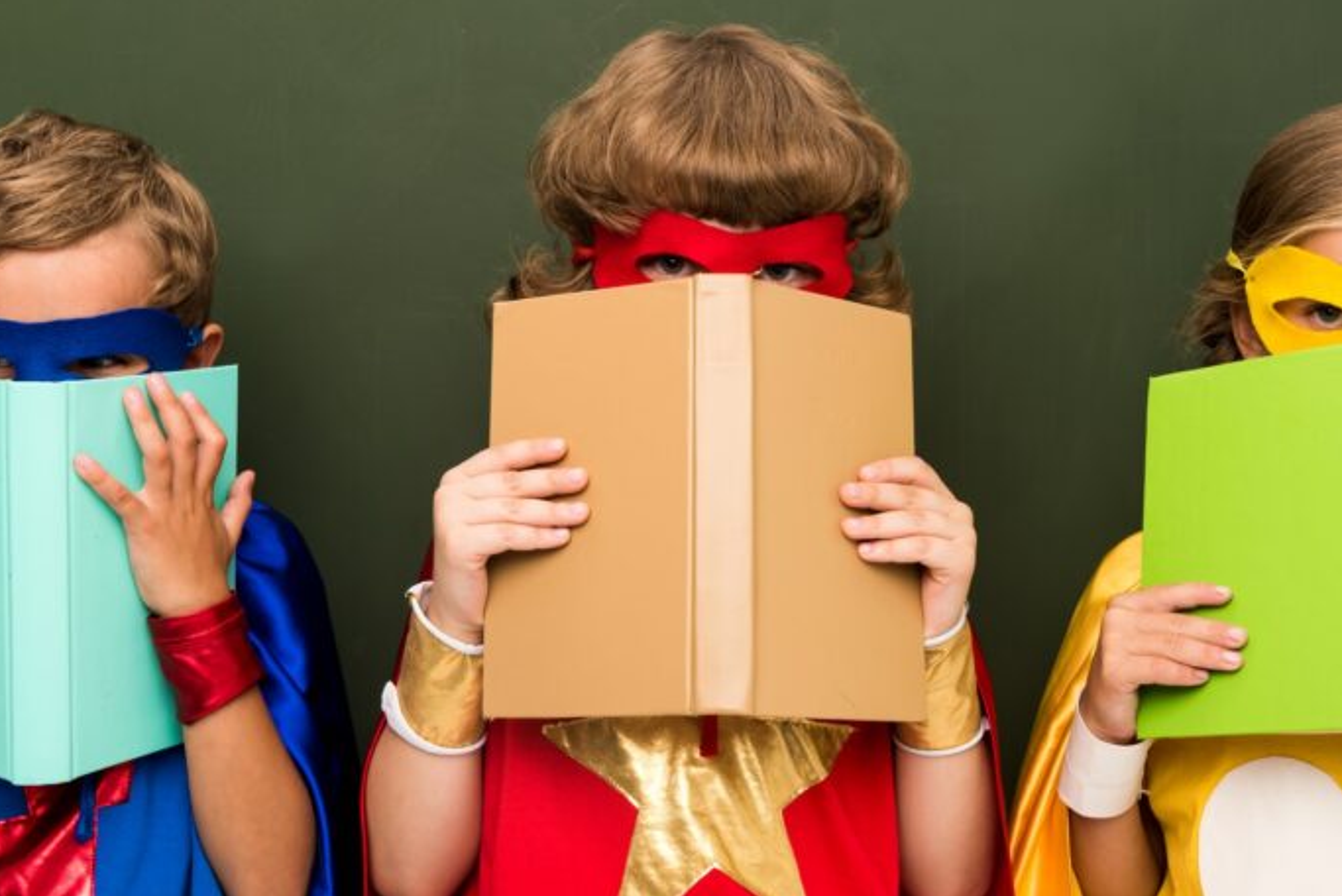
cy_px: 503
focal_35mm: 57
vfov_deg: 23.8
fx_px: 2126
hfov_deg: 35.0
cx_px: 713
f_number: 9
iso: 100
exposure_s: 1/200
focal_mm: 38
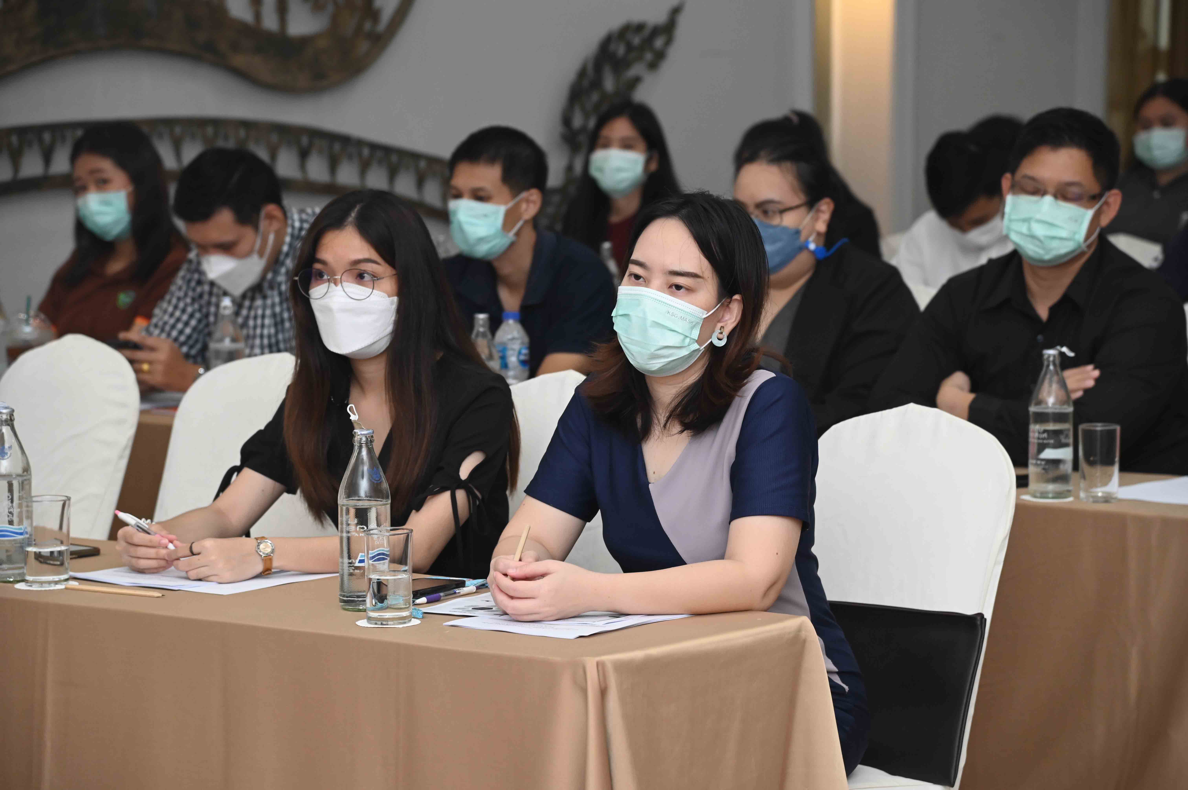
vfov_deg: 11.4
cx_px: 594
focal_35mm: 120
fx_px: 3957
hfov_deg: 17.1
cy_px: 395
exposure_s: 1/200
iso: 2500
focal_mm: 120
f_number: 5.6
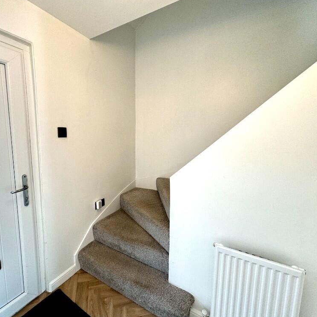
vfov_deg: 84.0
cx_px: 130
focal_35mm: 17
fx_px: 176
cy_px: 159
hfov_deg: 83.1
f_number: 2.2
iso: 125
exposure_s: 1/100
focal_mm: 2.22
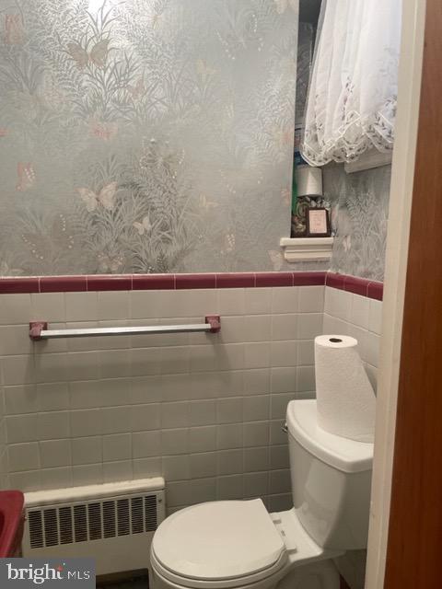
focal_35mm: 26
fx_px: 443
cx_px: 221
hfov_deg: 53.1
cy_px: 294
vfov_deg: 67.3
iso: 80
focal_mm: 4.2
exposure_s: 1/60
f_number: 1.6
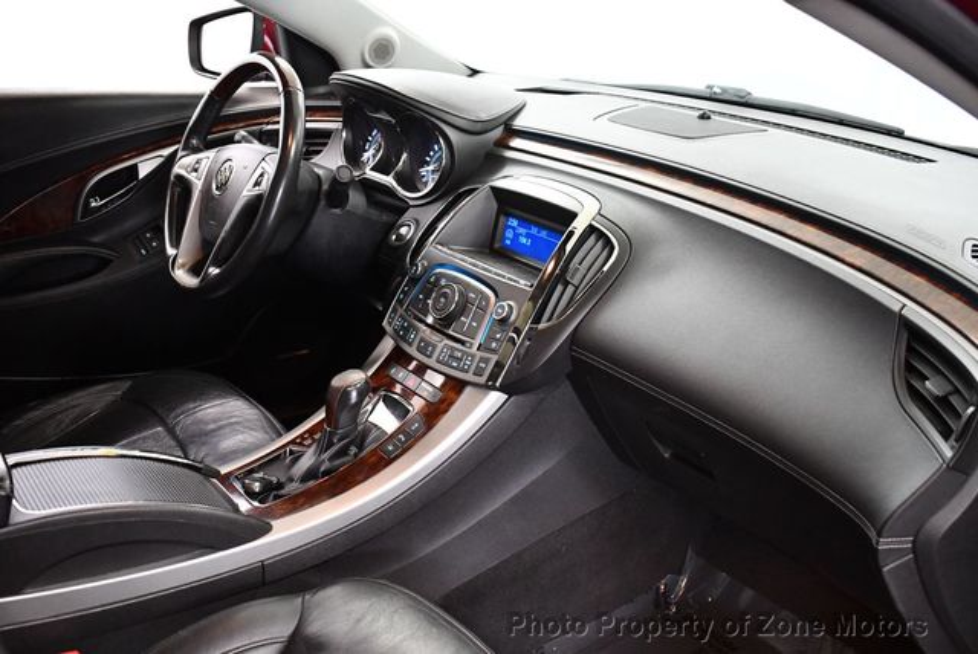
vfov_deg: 36.9
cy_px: 327
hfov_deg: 53.1
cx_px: 489
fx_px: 979
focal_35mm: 36
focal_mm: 18
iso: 3200
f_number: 3.5
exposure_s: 1/100
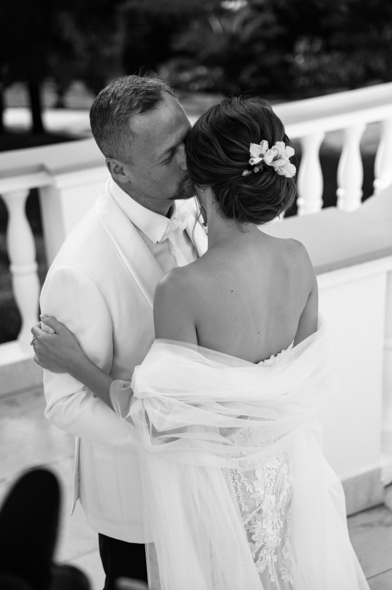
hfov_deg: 21.2
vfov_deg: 31.4
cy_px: 295
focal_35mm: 64
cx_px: 196
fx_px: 1047
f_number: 2.8
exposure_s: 1/3200
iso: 125
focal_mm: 64
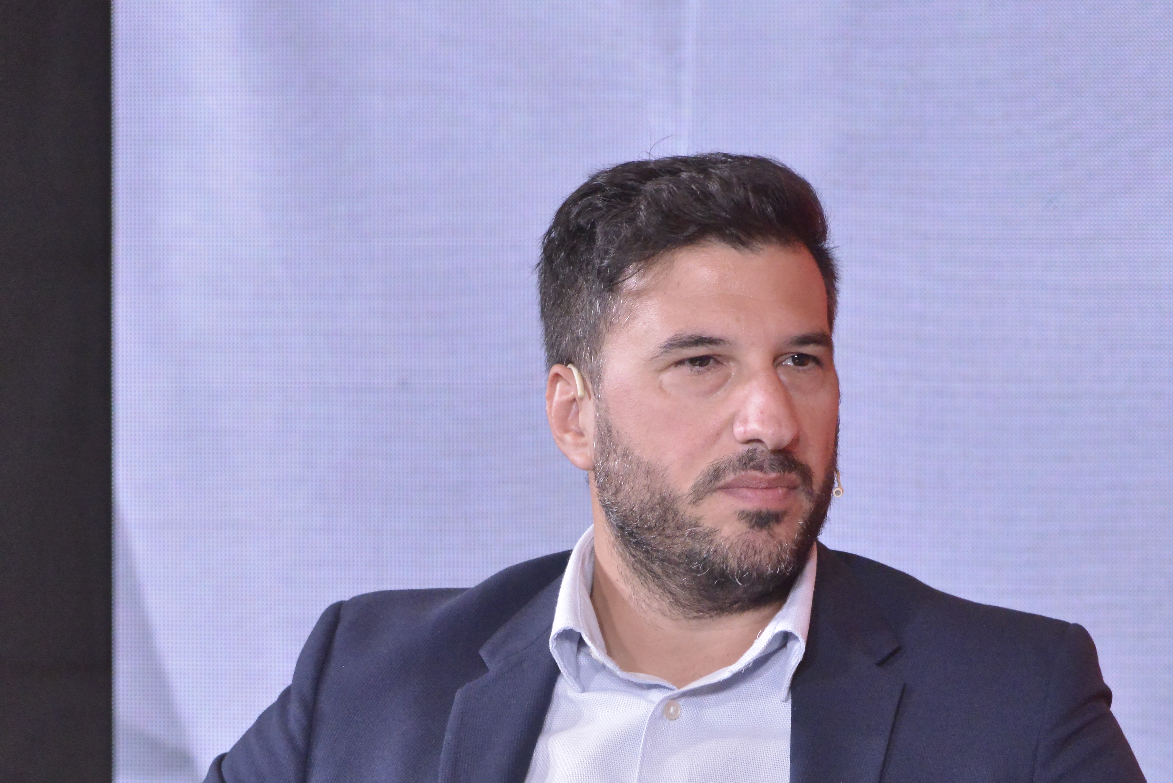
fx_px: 8832
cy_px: 677
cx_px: 578
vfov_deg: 5.1
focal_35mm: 271
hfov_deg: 7.6
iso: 6400
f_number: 9
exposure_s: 1/200
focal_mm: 155
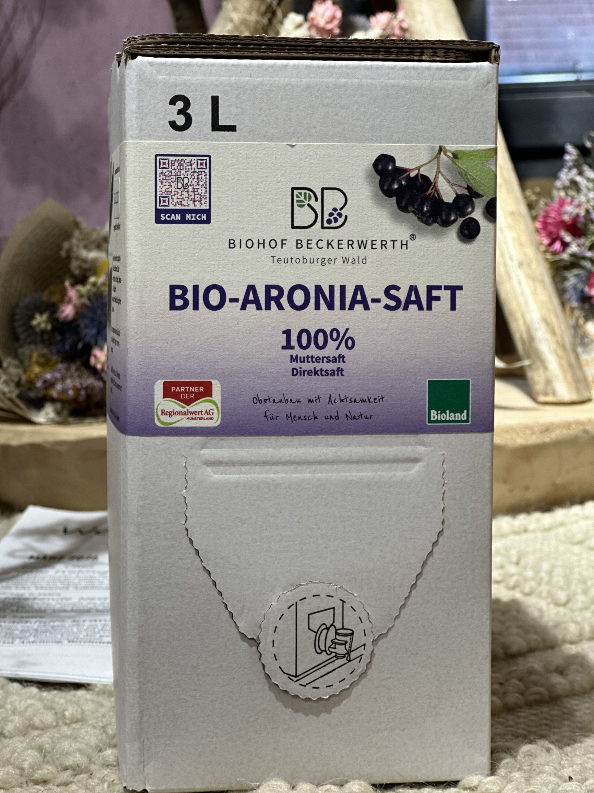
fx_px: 1762
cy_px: 396
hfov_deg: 19.1
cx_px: 297
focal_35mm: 77
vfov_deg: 25.3
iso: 100
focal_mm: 9
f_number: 2.8
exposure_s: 1/100
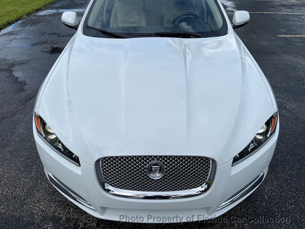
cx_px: 152
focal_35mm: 26
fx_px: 229
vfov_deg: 53.1
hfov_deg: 67.3
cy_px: 114
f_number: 1.5
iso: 50
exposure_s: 1/4831
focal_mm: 5.7
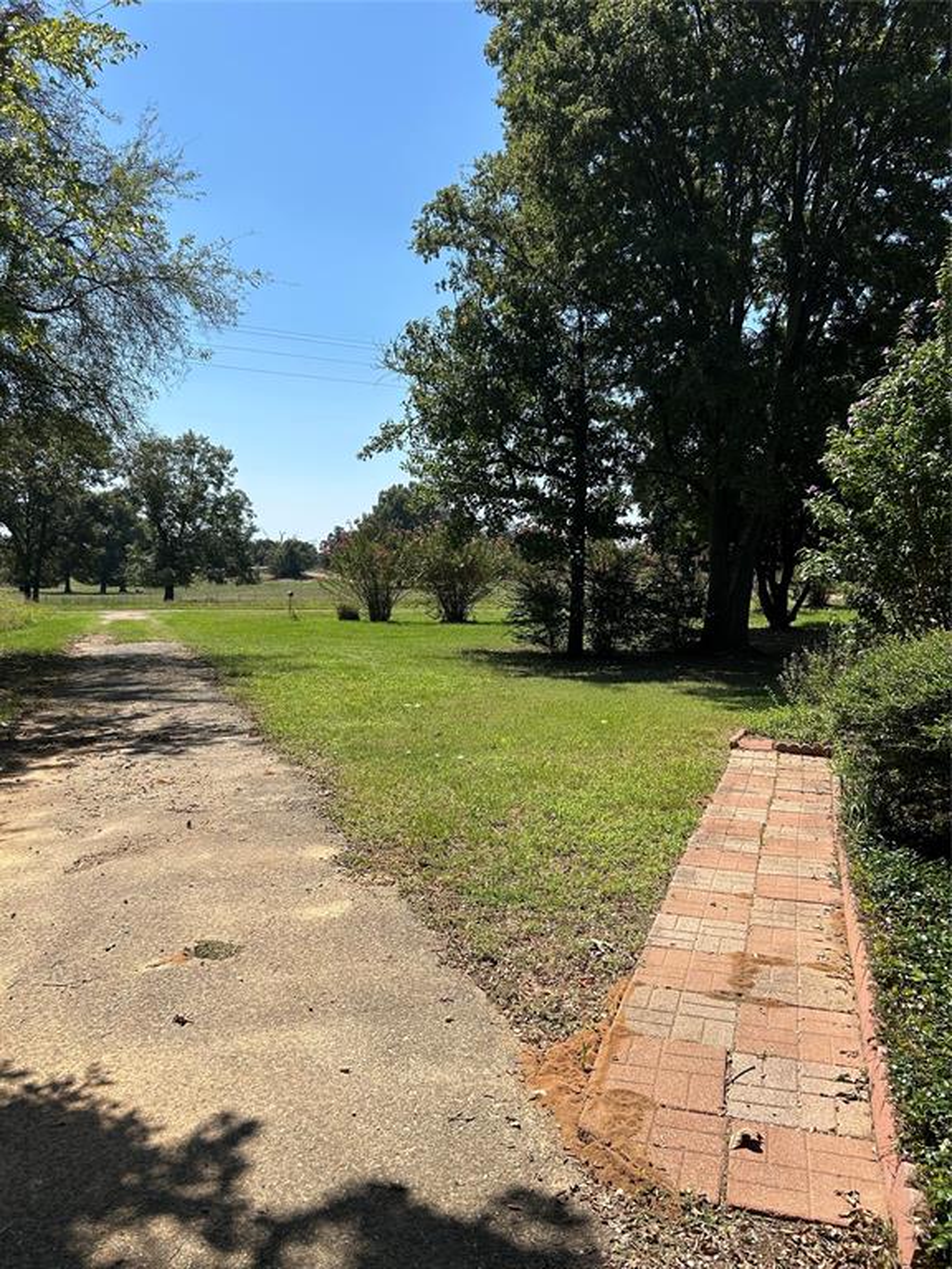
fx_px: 953
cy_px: 634
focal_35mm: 26
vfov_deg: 67.3
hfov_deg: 53.1
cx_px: 476
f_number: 1.5
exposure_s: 1/3831
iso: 50
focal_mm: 5.7
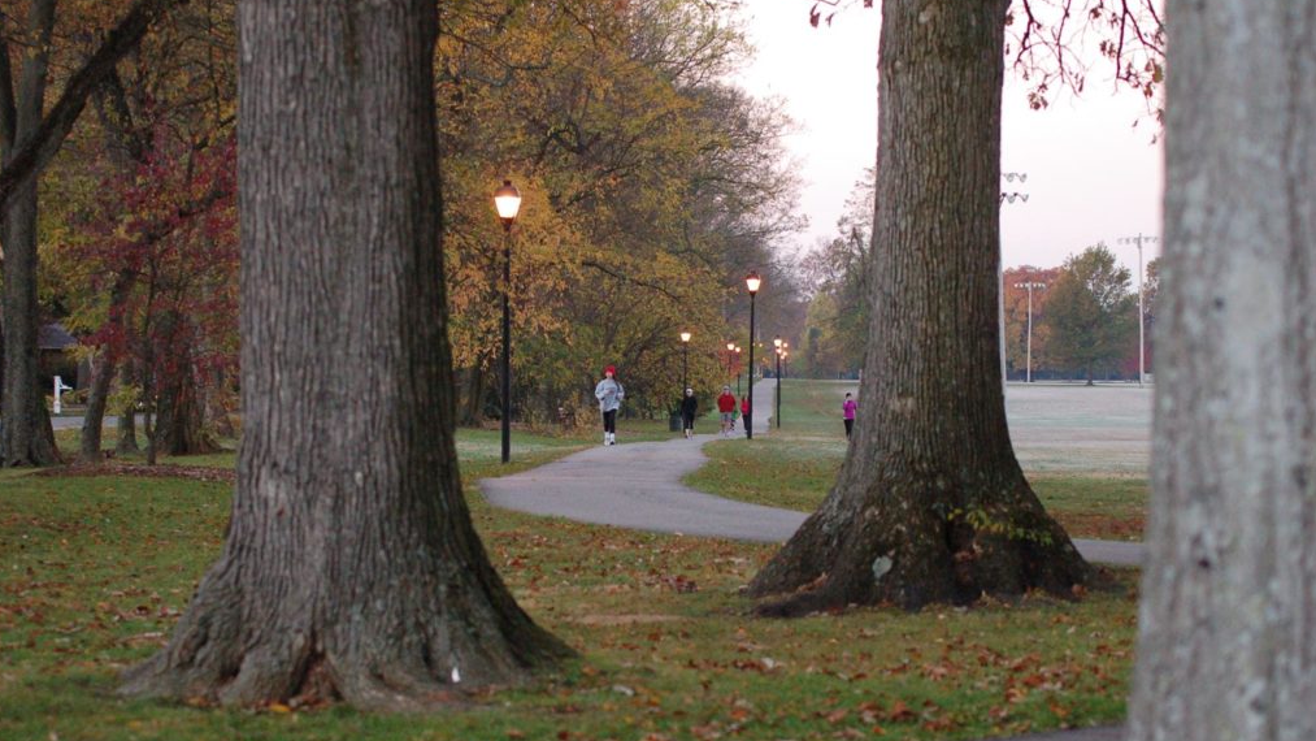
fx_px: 3874
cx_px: 656
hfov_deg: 19.3
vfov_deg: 10.9
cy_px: 424
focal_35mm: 111
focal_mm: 70
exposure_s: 1/200
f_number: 2.8
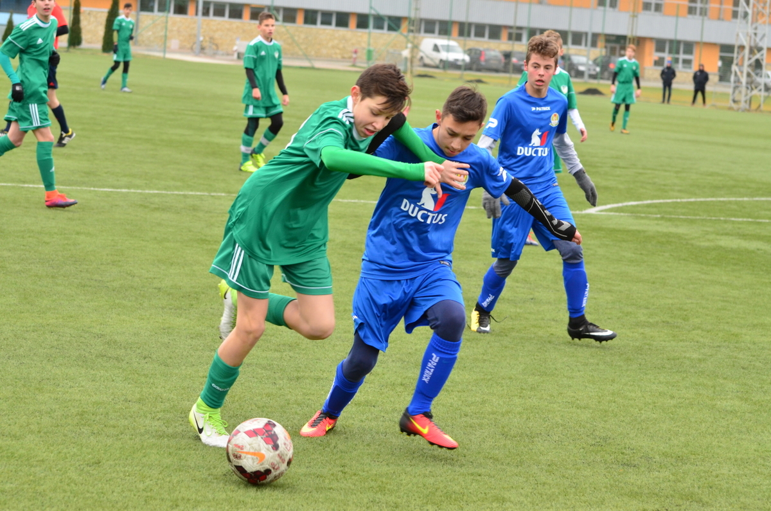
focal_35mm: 112
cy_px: 256
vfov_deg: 12.1
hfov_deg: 18.2
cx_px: 386
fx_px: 2405
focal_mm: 75
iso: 800
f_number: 5.6
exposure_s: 1/500
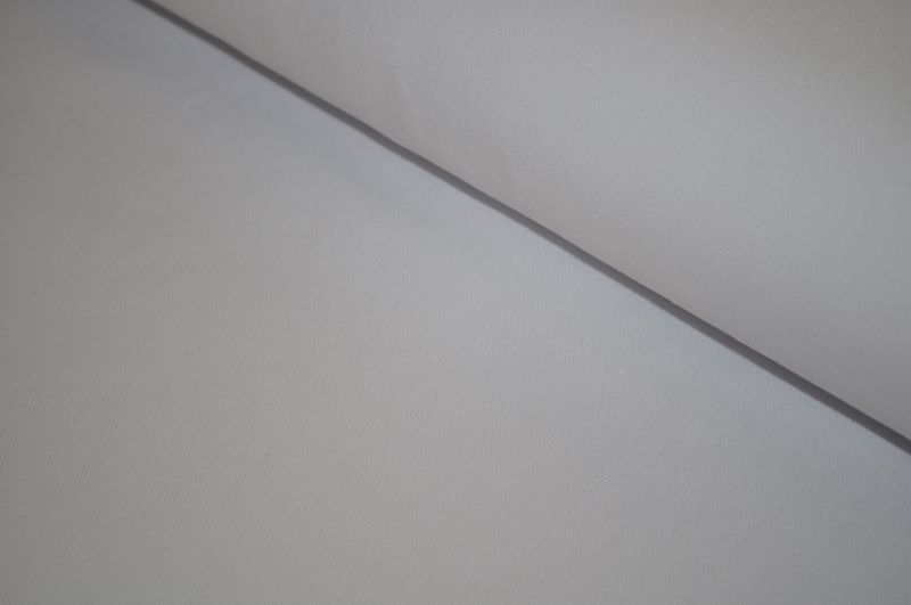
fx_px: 1706
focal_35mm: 68
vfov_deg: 20.1
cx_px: 456
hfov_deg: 29.9
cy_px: 302
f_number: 5.3
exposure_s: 1/60
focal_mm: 45
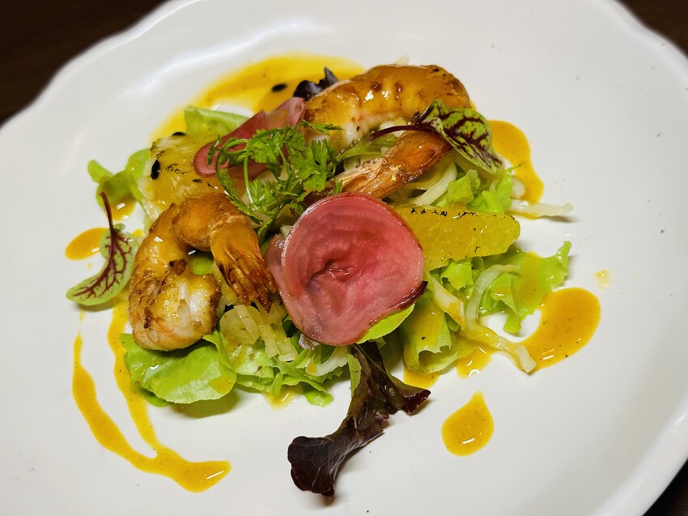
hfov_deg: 39.7
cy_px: 258
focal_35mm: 48
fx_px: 954
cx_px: 344
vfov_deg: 30.3
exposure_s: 1/60
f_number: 1.78
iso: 125
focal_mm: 6.86
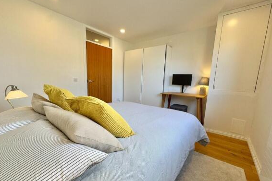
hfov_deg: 100.4
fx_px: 113
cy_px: 98
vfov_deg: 77.2
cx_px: 135
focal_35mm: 15
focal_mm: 2.22
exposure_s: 1/100
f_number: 2.2
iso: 64
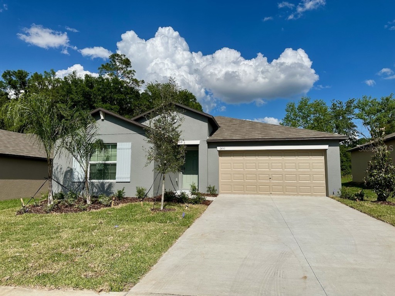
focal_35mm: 24
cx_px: 198
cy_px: 148
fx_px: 274
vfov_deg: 56.8
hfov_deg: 71.6
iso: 80
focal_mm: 6.86
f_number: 1.78
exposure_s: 1/10753
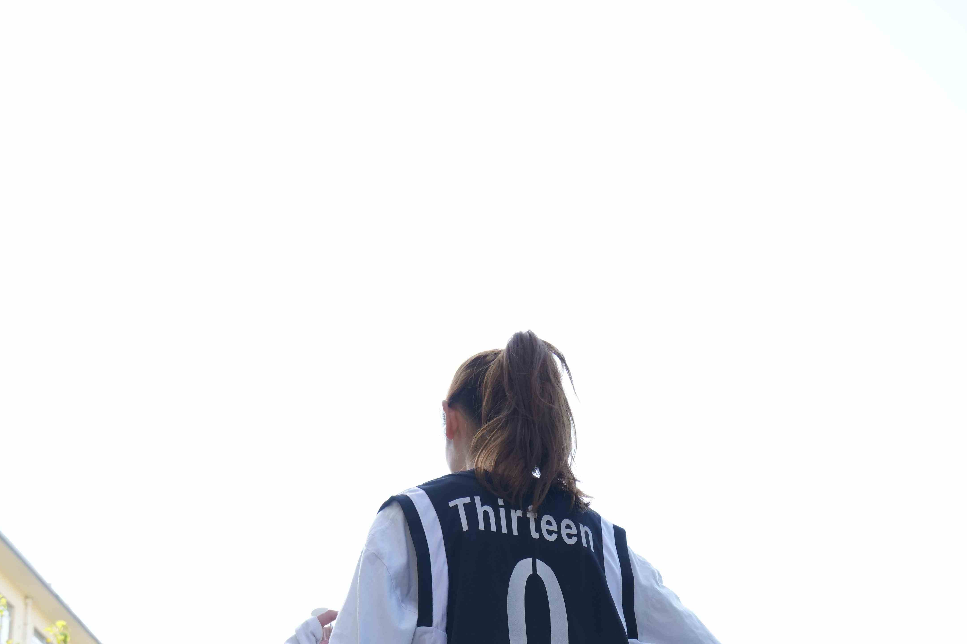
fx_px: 1182
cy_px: 831
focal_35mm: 44
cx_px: 540
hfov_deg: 44.4
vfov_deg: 26.1
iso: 640
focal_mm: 24
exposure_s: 1/400
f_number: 5
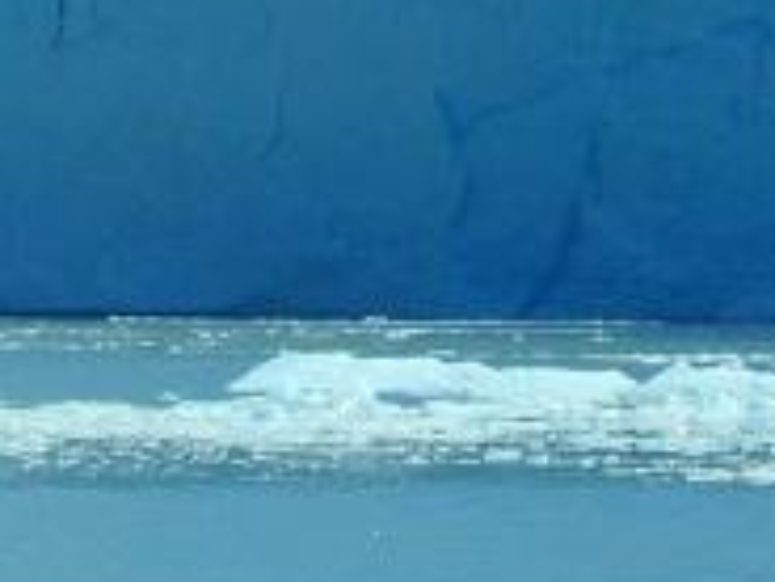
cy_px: 228
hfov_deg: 7.5
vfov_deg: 5.8
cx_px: -409
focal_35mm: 258
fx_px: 5776
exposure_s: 1/250
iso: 80
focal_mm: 13.2
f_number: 9.8
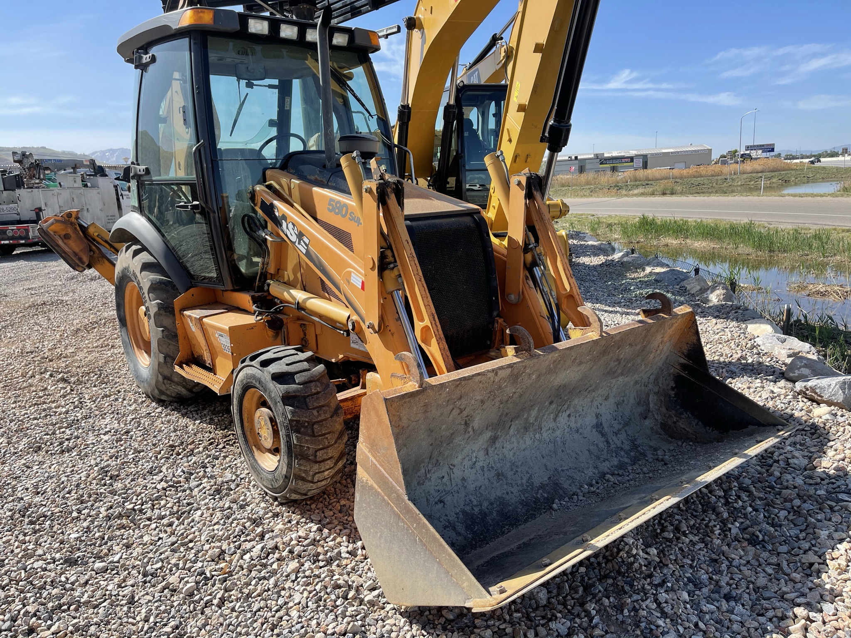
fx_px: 639
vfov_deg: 53.1
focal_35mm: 26
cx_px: 426
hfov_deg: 67.3
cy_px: 319
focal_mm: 5.1
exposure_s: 1/2012
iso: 32
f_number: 1.6
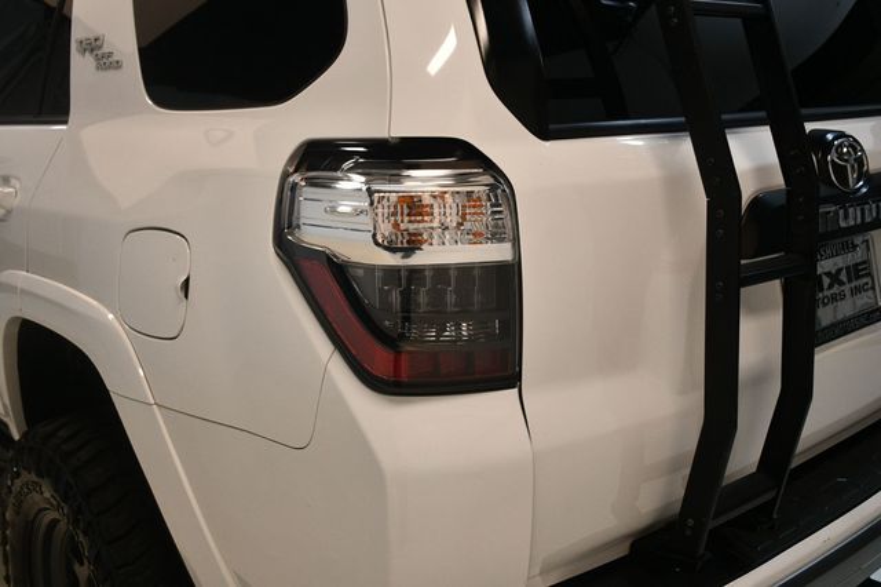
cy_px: 294
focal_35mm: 36
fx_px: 881
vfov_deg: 36.8
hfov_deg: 53.2
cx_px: 440
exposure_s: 1/160
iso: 800
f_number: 3.8
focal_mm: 24
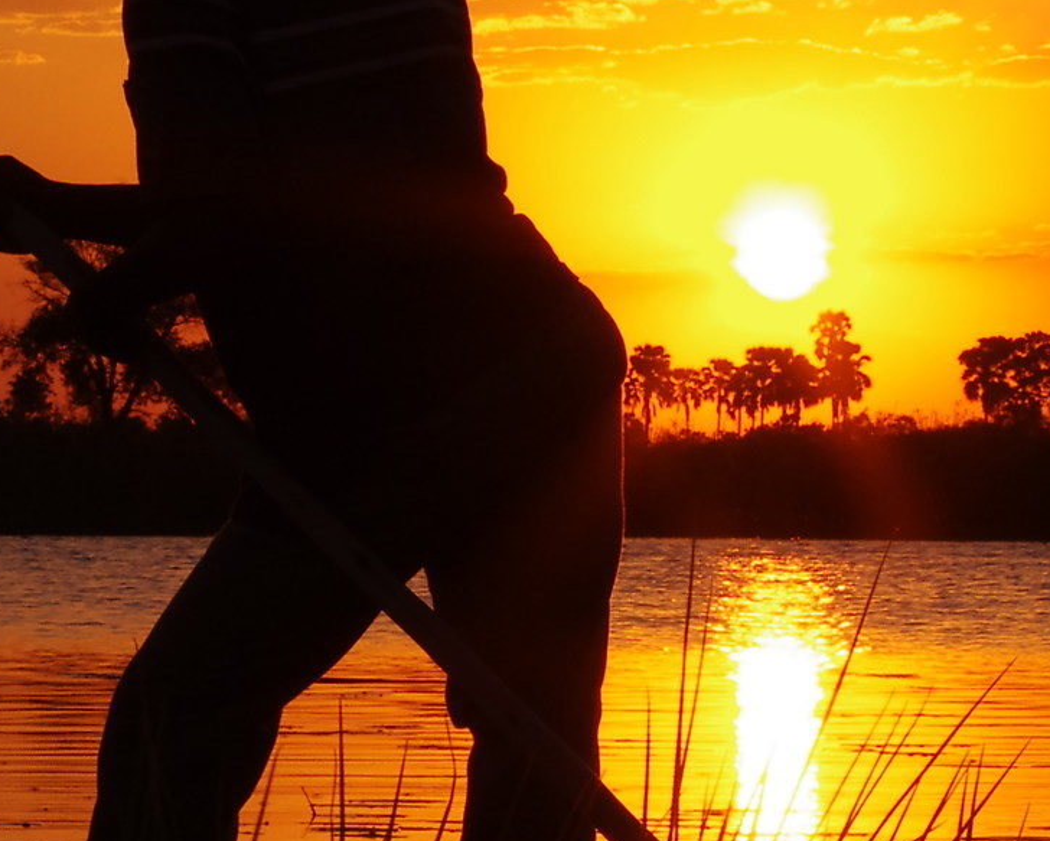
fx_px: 7913
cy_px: 172
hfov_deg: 7.6
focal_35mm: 255
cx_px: 278
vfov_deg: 6.1
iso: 400
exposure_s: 1/200
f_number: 22
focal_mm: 55
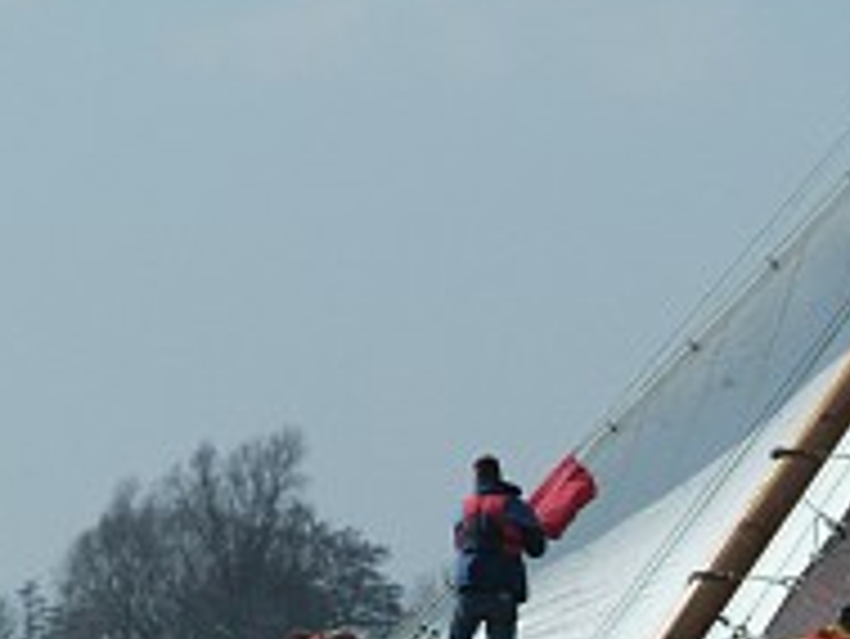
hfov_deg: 4.8
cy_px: 542
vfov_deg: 3.6
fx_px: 10148
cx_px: 738
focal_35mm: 413
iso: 400
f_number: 9.5
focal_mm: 120
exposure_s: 1/1500
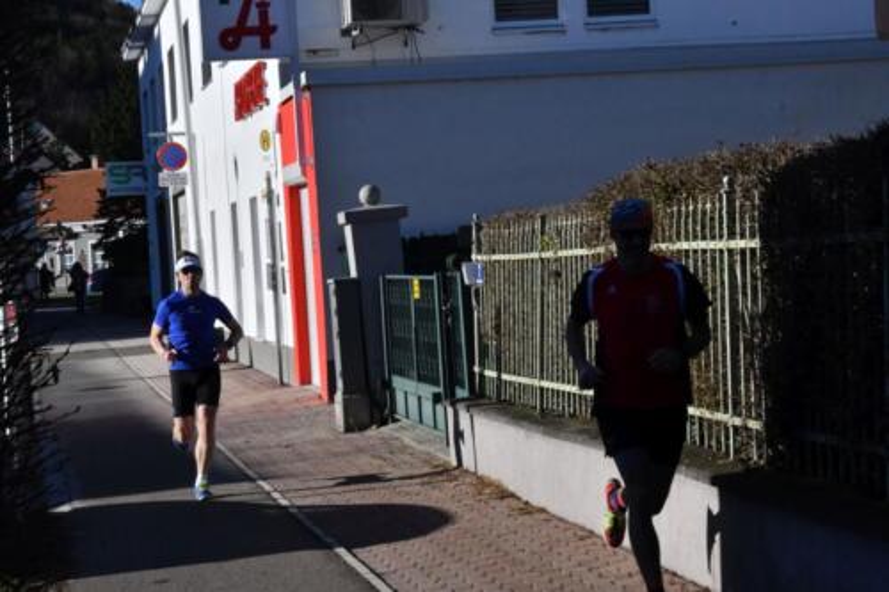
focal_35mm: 102
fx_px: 2518
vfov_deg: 13.4
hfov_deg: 20.0
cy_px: 296
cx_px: 444
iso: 2000
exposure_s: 1/2000
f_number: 22
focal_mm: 68
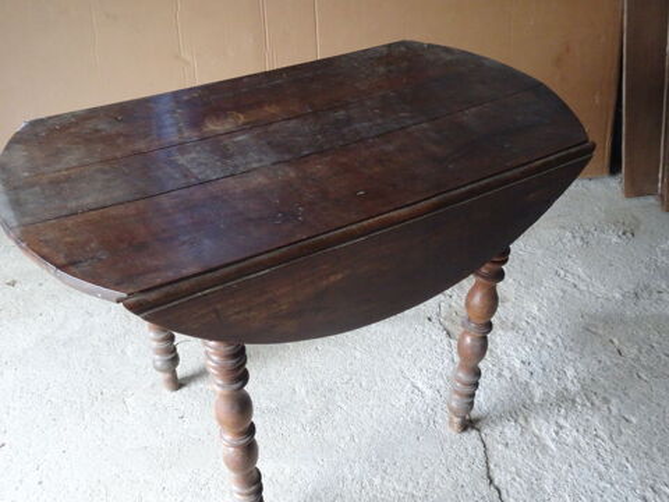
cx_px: 334
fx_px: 657
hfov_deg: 54.0
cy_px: 251
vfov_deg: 41.8
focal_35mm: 34
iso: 800
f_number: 4
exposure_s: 1/10
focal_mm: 5.79
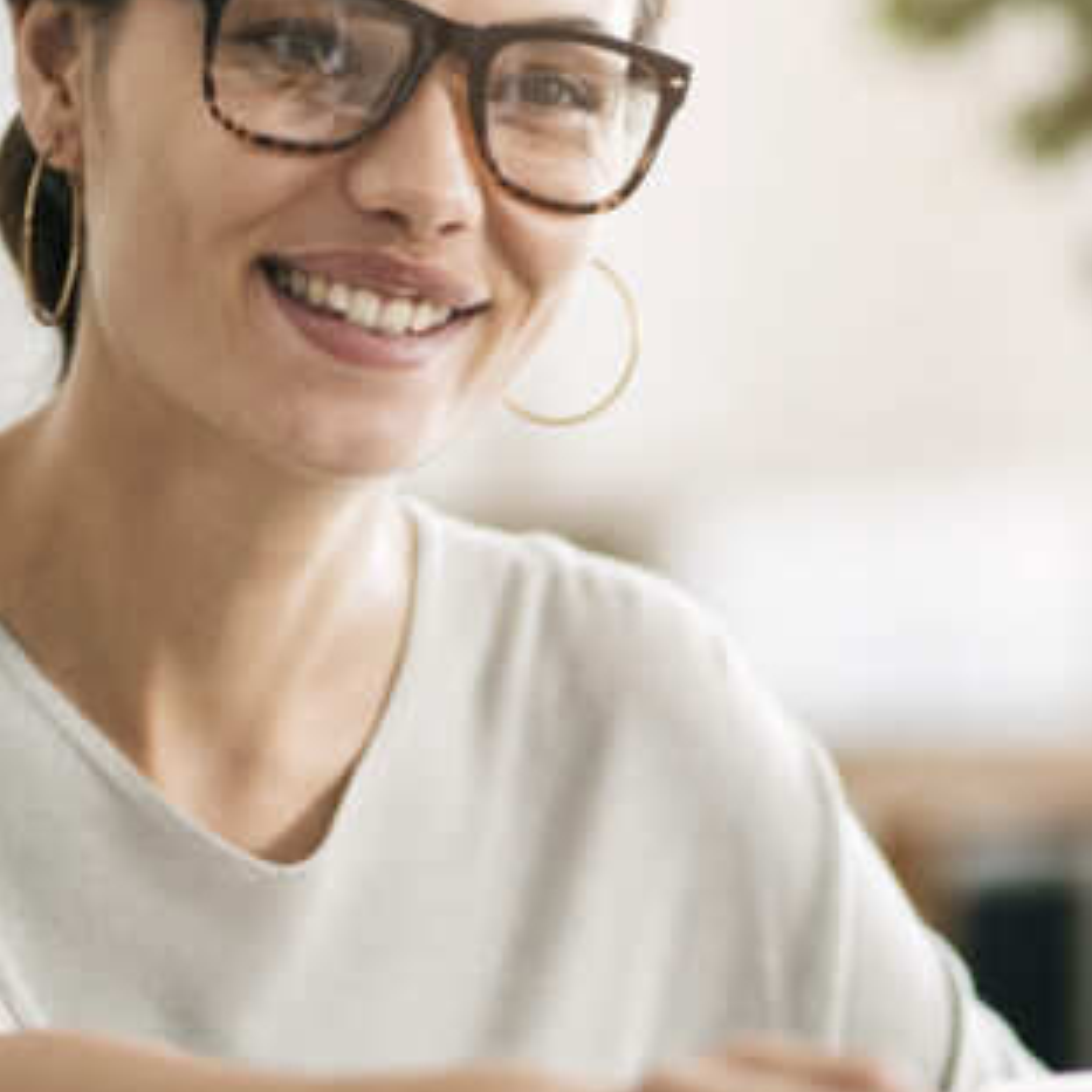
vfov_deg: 7.3
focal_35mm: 238
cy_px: 795
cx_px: 558
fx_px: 8494
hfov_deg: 7.4
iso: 400
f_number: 2
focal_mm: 85
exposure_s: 1/200
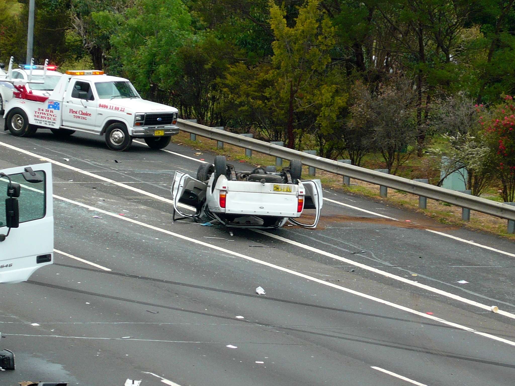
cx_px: 258
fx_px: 2380
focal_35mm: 160
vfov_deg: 9.3
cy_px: 193
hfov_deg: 12.3
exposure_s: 1/160
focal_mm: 16.5
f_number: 5.1
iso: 100
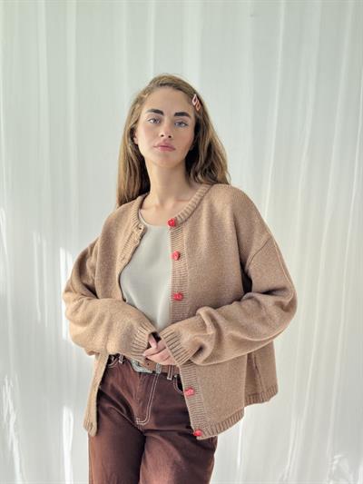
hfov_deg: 30.3
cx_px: 182
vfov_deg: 39.6
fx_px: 671
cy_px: 242
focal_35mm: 48
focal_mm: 6.76
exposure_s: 1/147
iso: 64
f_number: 1.78
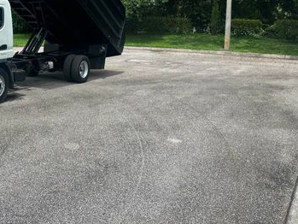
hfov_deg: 40.2
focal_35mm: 44
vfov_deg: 31.8
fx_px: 379
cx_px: 39
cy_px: 36
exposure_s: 1/3717
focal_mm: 6.86
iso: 80
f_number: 1.78
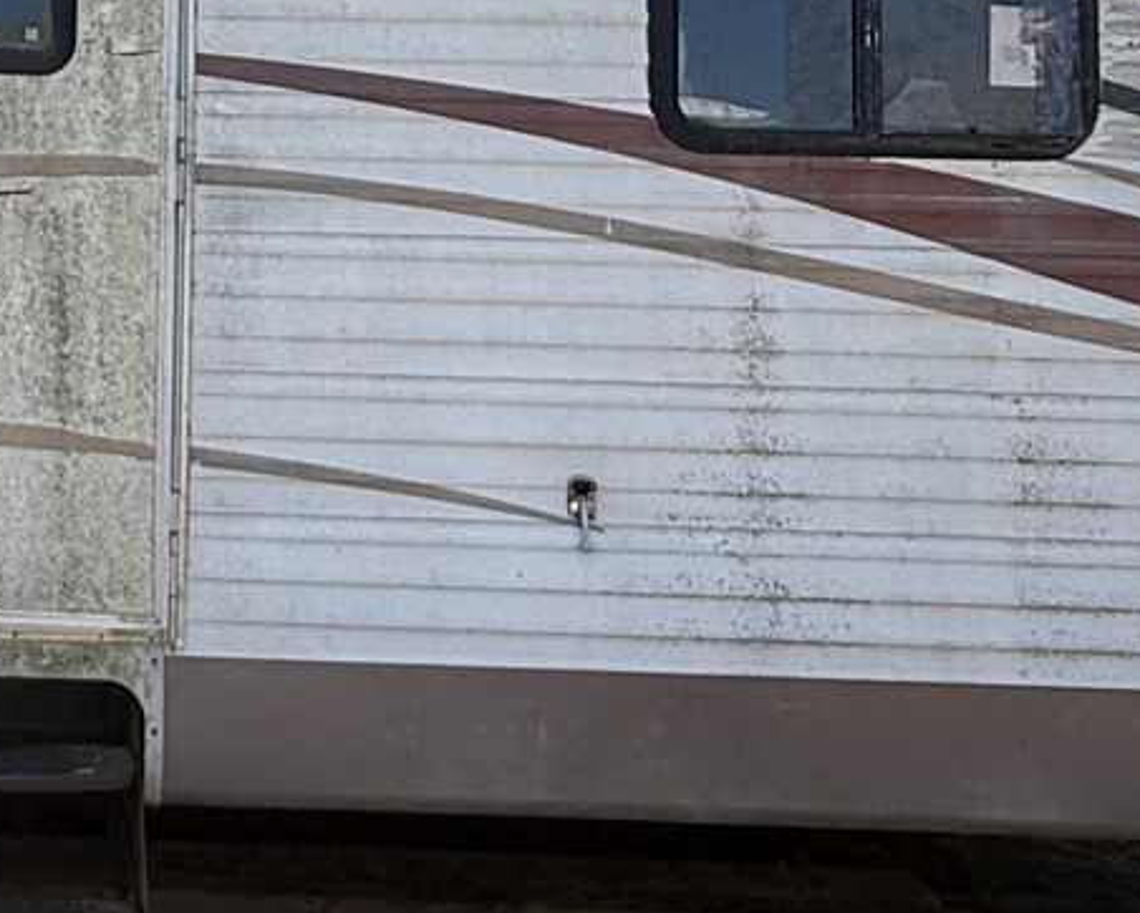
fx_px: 1958
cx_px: -199
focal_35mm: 58
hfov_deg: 28.6
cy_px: 134
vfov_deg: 25.6
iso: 50
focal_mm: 2.22
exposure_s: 1/1087
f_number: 2.2
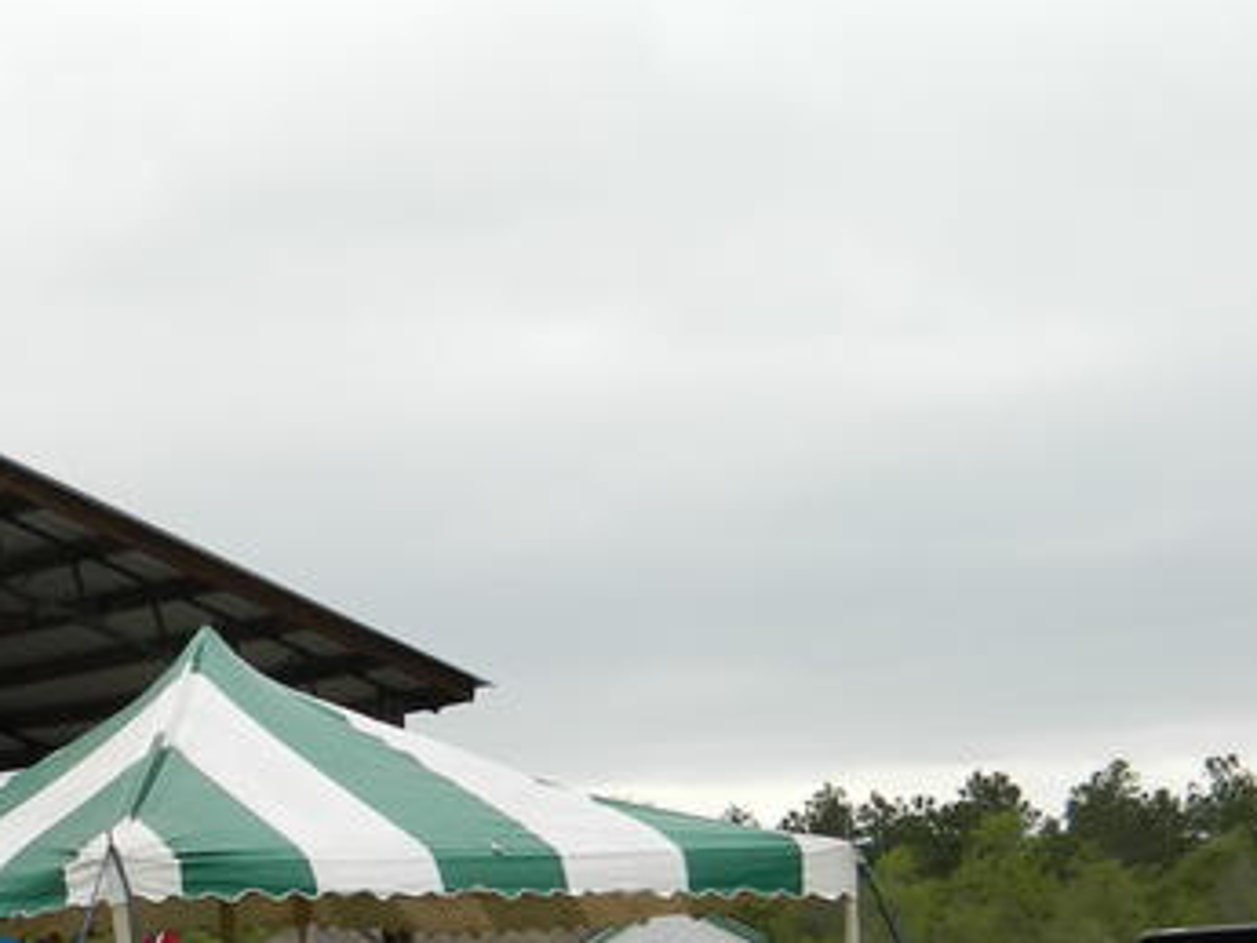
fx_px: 3887
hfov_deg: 17.5
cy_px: 1214
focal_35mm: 107
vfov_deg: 13.4
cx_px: -259
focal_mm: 7.3
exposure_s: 1/250
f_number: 3.5
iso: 80
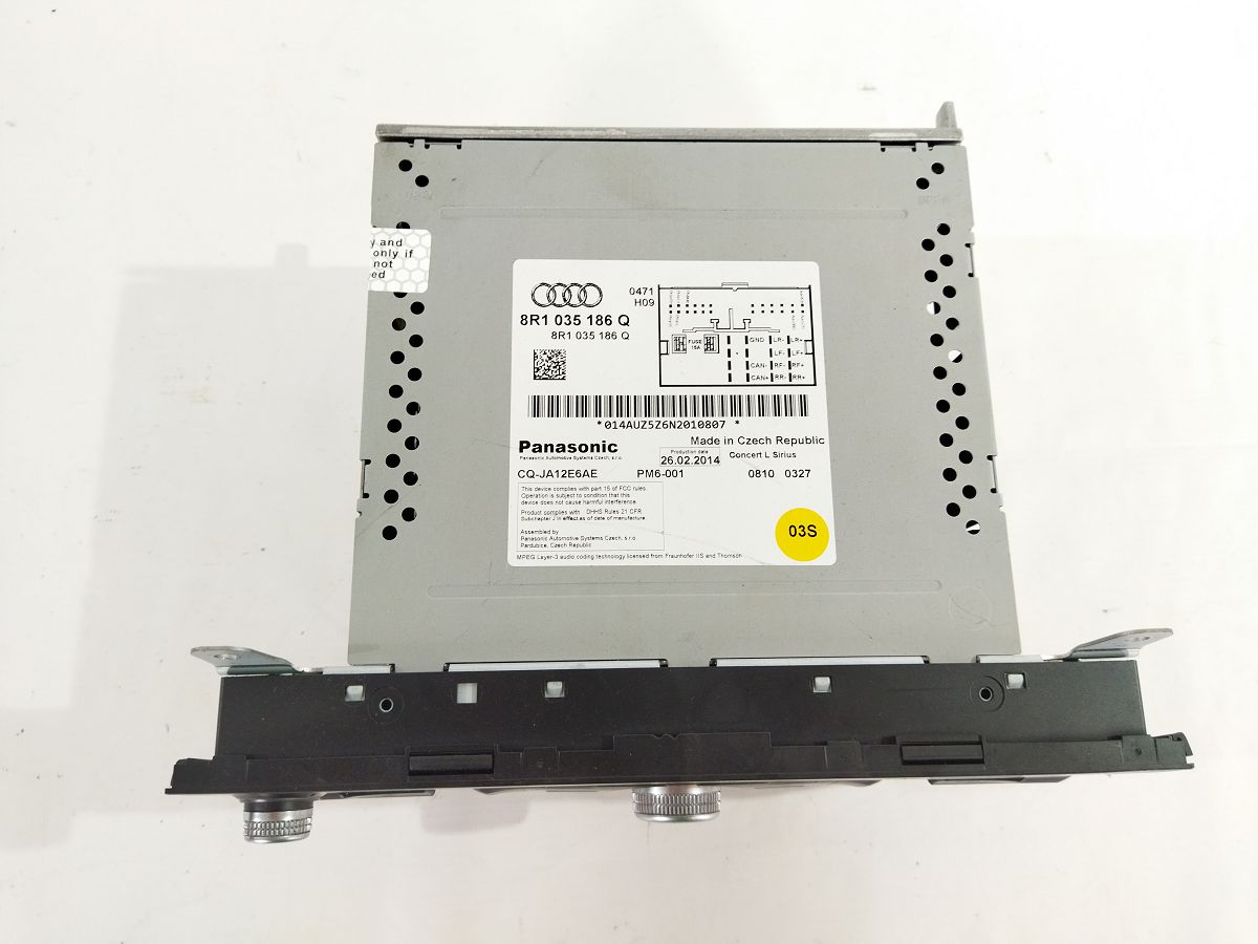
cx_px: 629
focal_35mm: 27
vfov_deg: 51.4
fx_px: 981
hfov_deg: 65.3
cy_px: 472
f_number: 1.79
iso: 163
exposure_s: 1/50
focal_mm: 4.71
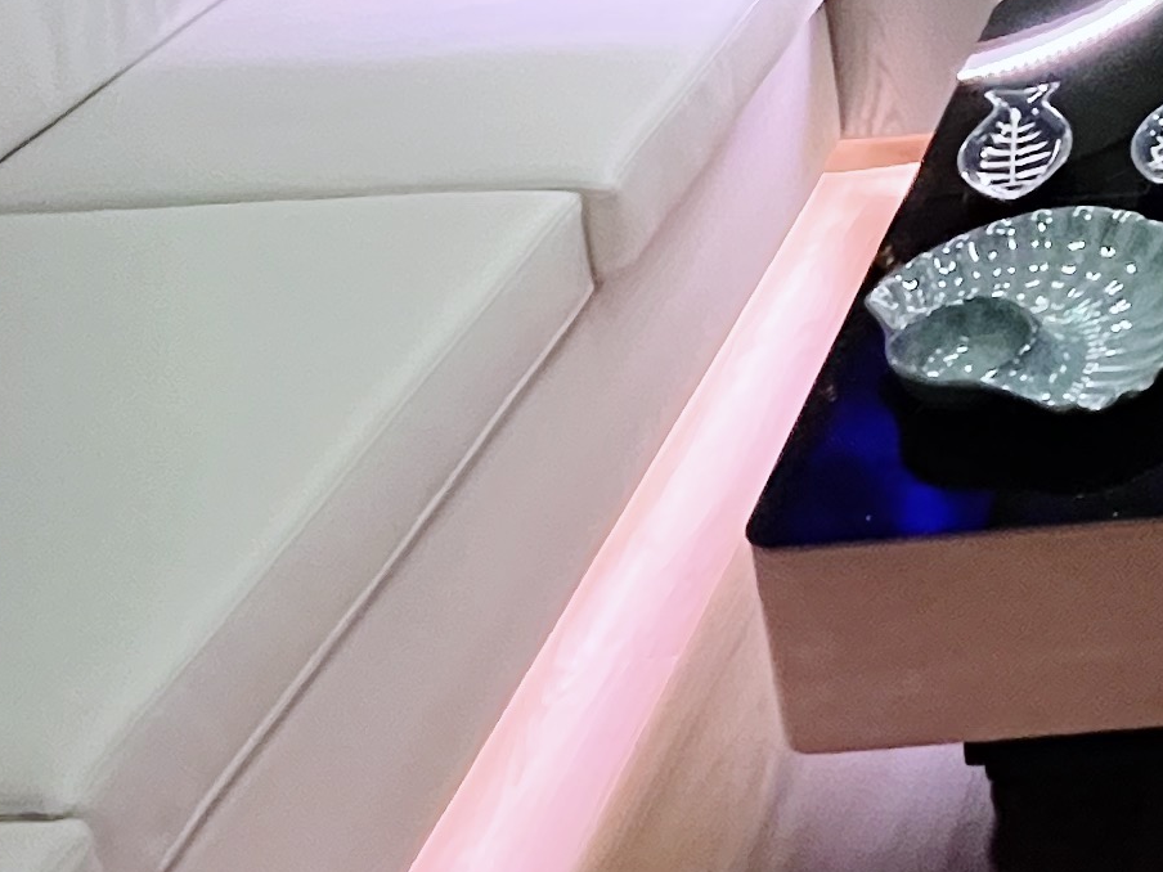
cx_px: 1669
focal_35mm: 58
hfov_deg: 26.0
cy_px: -397
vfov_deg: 21.6
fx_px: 1949
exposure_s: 1/49
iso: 1000
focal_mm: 1.57
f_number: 1.8
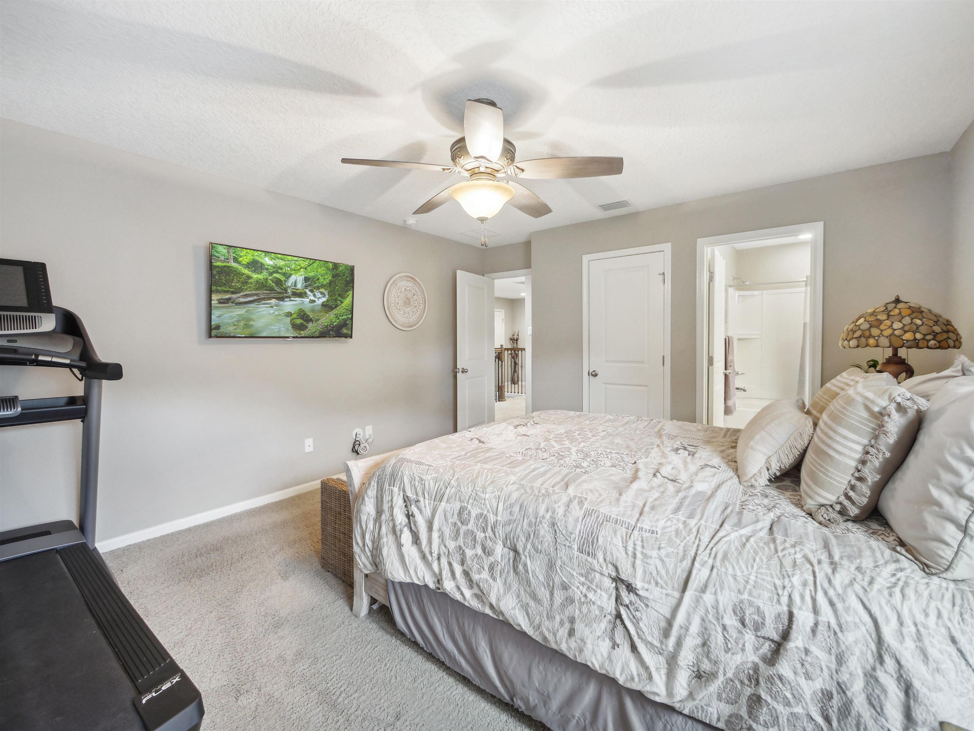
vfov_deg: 85.7
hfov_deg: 102.1
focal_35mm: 14
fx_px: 394
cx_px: 487
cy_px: 366
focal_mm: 7
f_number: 4
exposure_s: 1/25
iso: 400
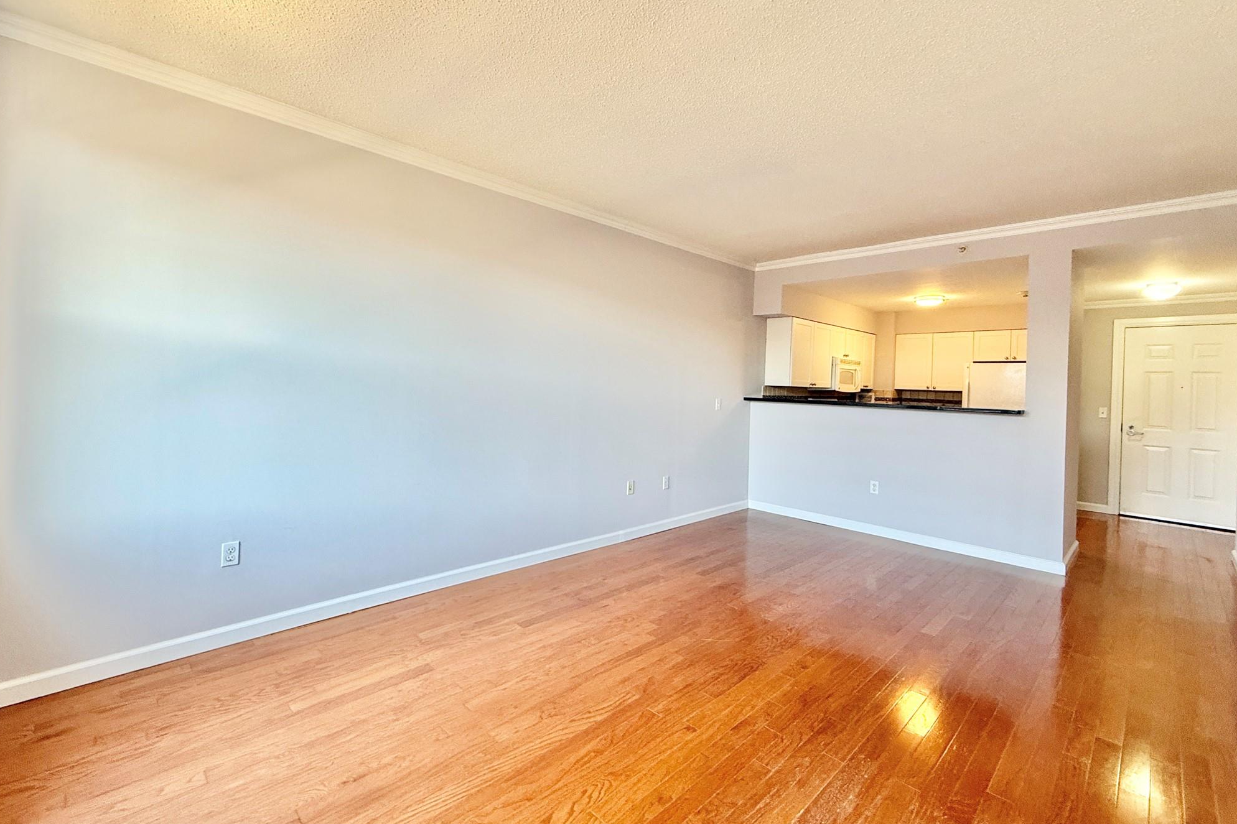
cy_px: 385
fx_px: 515
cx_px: 618
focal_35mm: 15
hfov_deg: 100.4
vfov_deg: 77.2
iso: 160
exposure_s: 1/120
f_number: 2.2
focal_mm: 2.22
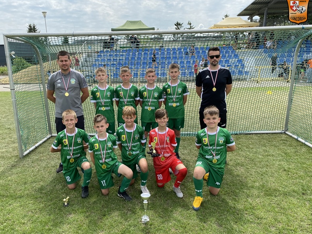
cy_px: 119
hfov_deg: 63.4
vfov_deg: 49.7
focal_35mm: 28
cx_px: 147
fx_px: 252
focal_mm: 4.25
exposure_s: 1/1838
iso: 32
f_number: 1.8
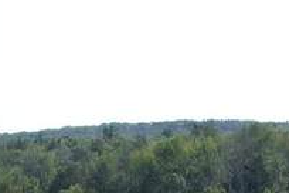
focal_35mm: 138
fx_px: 1108
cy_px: 527
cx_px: 3
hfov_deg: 14.6
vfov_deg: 8.7
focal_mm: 8.38
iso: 100
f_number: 2.8
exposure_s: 1/1500
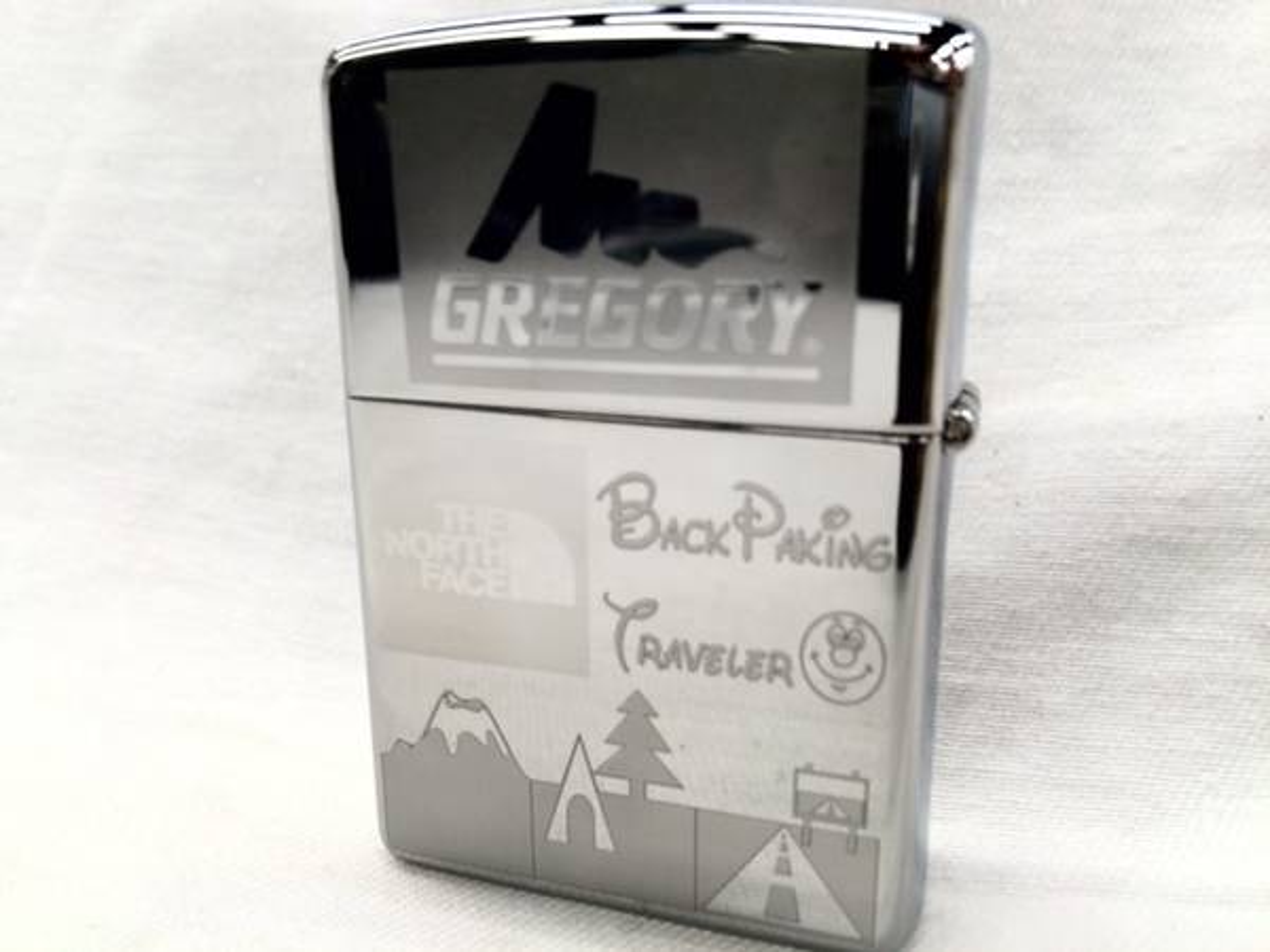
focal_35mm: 29
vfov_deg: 48.2
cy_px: 476
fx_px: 1064
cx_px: 635
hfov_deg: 61.7
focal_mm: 4.15
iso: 40
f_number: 2.2
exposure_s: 1/40
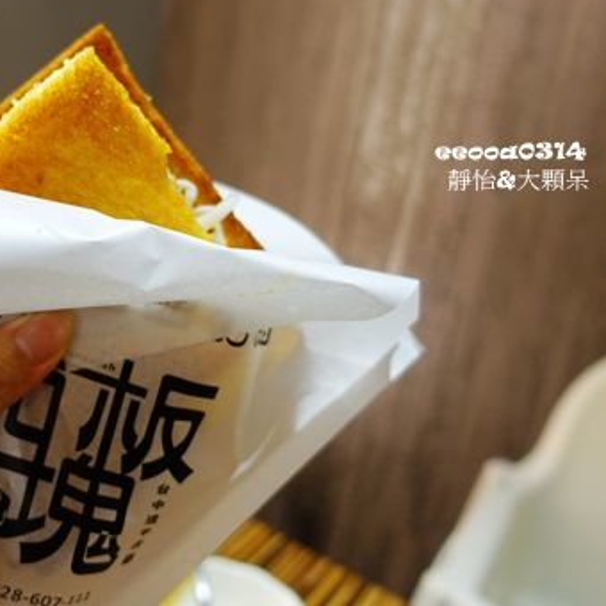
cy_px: 222
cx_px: 153
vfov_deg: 42.5
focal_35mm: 39
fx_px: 772
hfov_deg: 41.6
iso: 160
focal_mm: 8.8
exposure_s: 1/30
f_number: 1.8
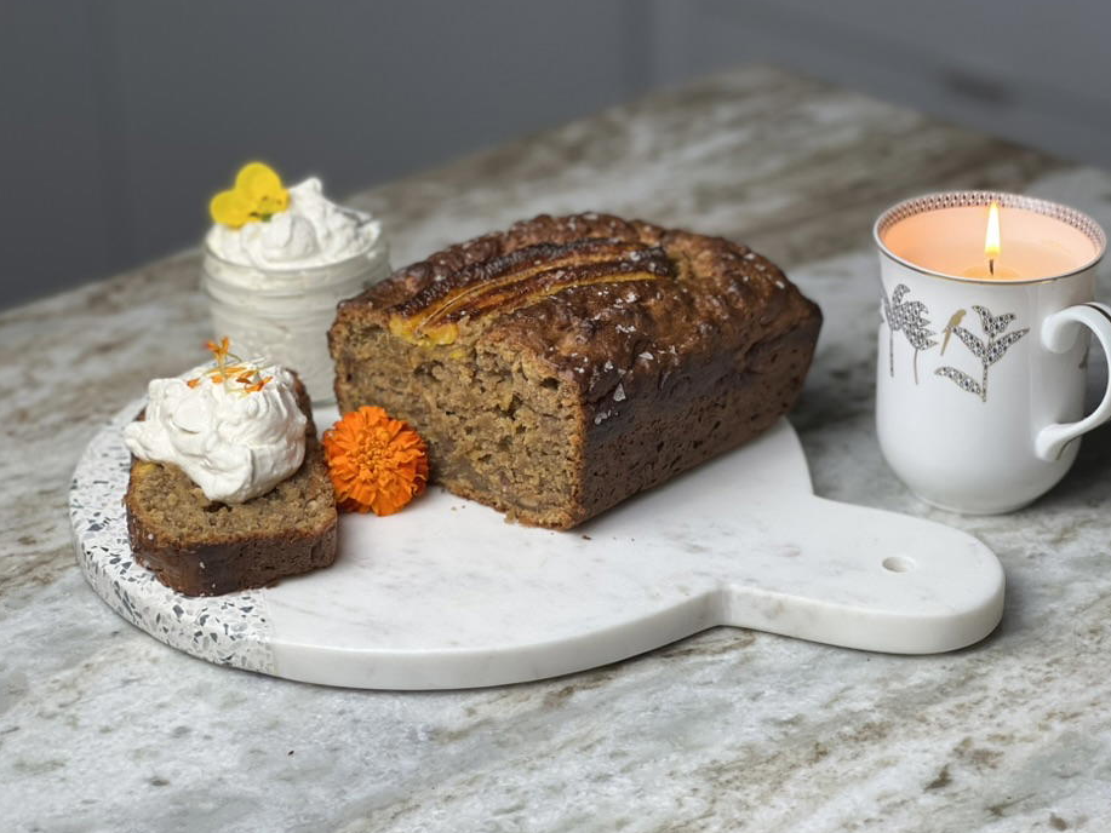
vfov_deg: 17.2
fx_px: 2761
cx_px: 596
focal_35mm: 86
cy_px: 392
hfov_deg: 22.8
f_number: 2.8
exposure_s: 1/83
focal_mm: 9
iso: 80
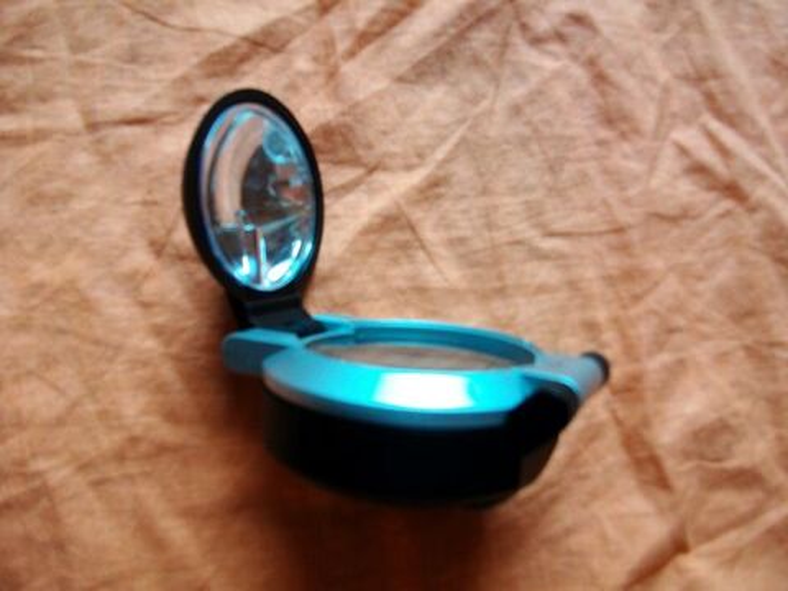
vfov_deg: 44.2
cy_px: 296
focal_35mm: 32
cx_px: 394
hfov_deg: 56.8
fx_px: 728
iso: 80
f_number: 2.9
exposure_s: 1/40.9
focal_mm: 5.7
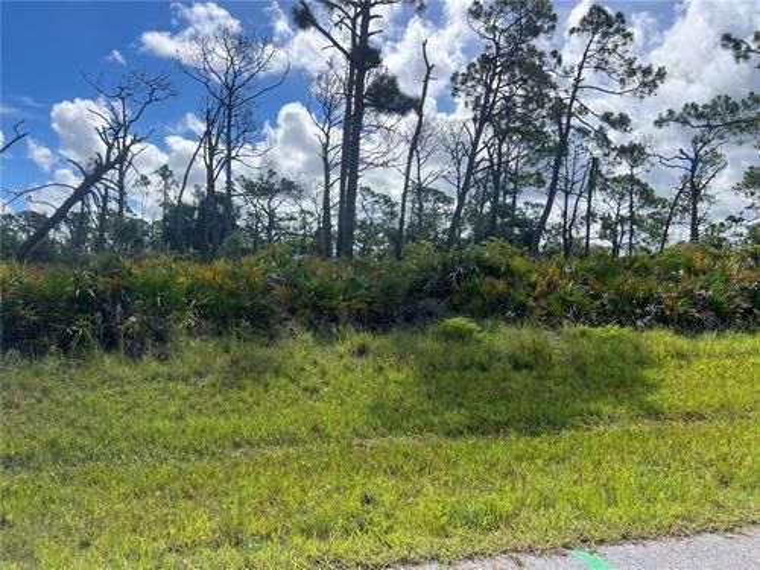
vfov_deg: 53.1
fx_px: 571
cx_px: 380
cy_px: 285
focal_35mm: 26
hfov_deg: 67.3
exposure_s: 1/4444
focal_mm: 5.7
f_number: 1.5
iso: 50
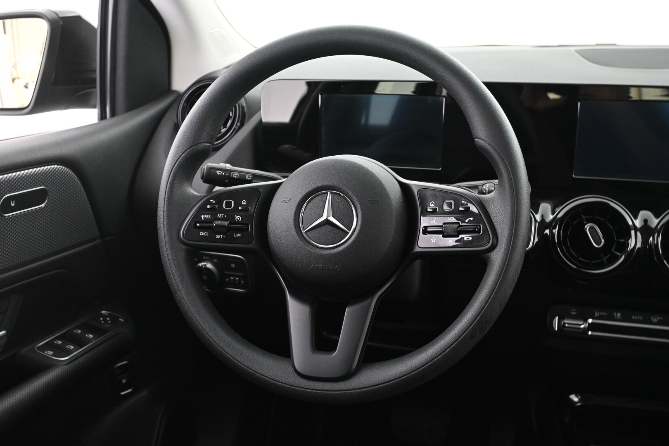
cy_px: 223
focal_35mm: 38
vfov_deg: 35.5
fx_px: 697
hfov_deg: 51.3
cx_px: 334
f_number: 4.2
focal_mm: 25
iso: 1600
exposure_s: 1/13
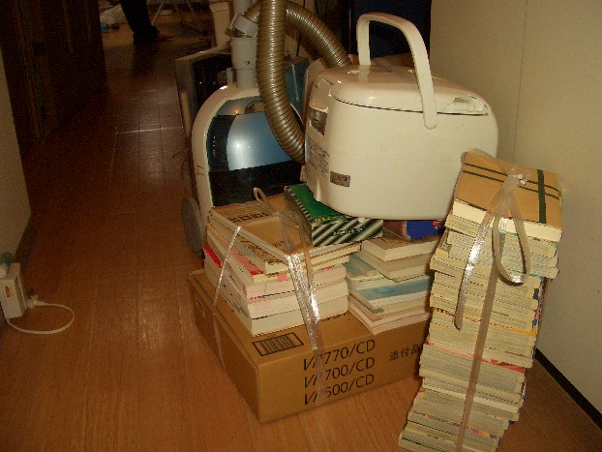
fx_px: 626
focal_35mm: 36
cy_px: 222
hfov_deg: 51.3
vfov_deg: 39.7
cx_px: 304
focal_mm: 5.8
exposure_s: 1/60
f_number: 2.6
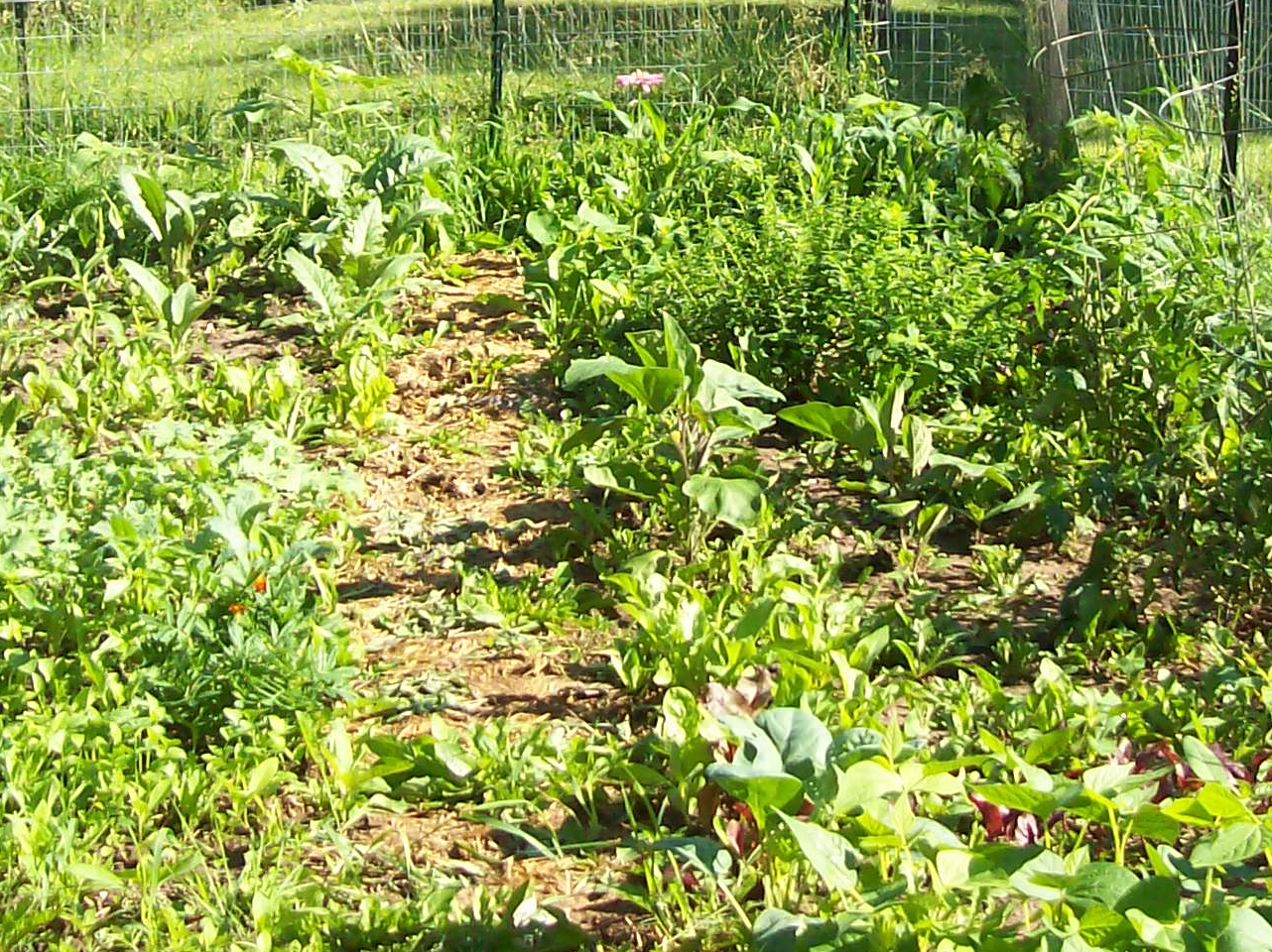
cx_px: 720
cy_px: 160
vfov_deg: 18.2
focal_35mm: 80
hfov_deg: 24.4
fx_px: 2938
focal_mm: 6
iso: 80
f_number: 2.7
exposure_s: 1/526
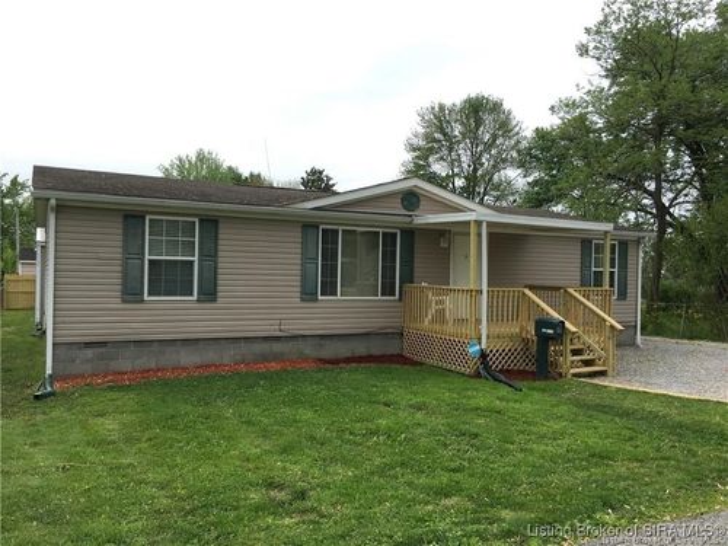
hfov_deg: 61.7
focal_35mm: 29
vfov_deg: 48.2
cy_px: 273
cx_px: 364
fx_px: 610
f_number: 2.2
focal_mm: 4.15
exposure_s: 1/725
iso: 25
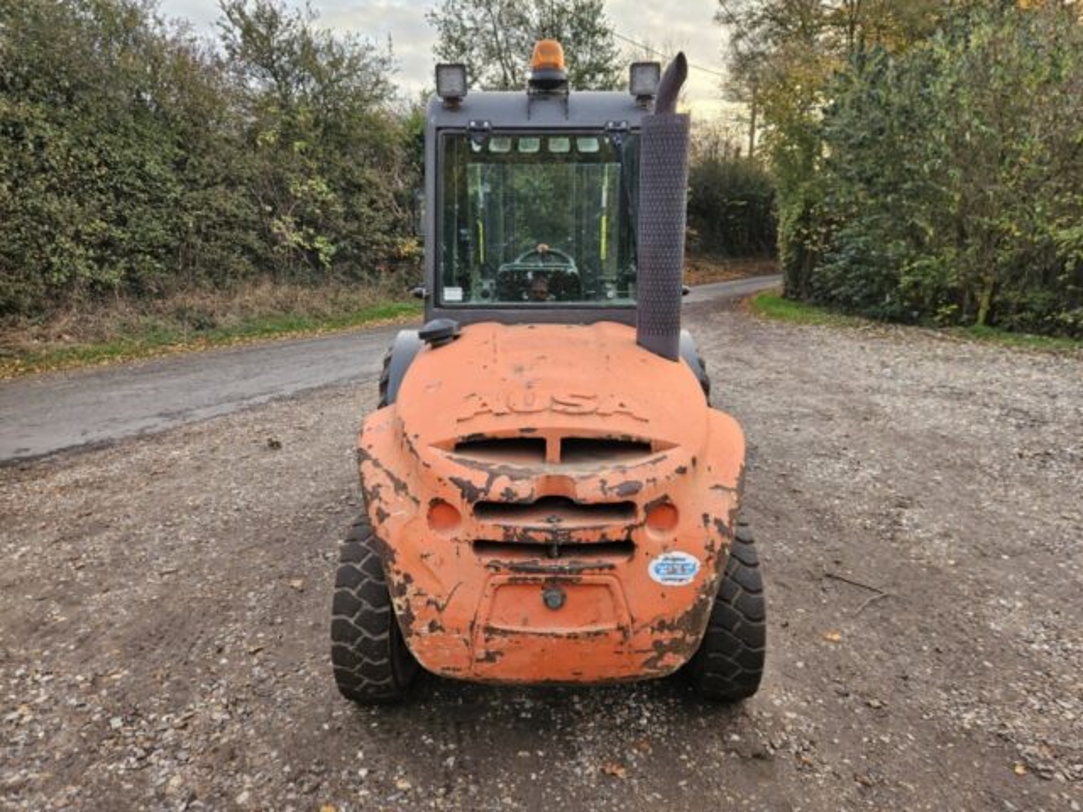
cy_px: 406
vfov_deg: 58.9
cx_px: 542
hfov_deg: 73.9
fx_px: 720
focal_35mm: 23
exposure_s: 1/100
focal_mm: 5.4
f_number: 1.8
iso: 100
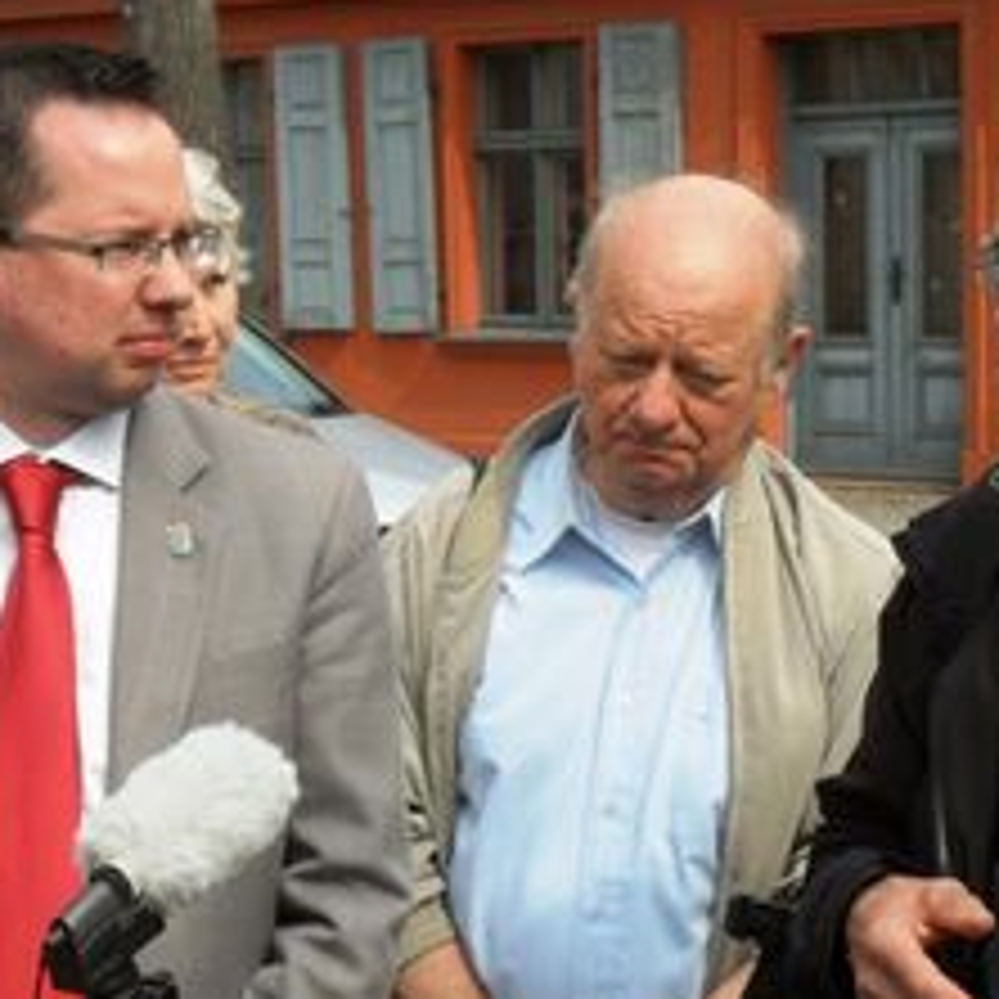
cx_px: 562
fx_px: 3853
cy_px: 657
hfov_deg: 14.8
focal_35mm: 118
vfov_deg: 14.7
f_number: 3.9
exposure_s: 1/1000
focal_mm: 13.2
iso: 100
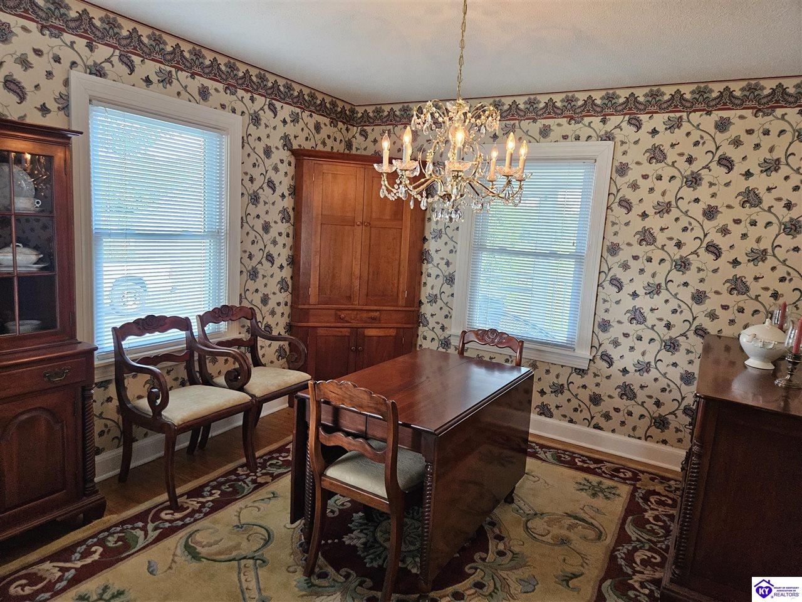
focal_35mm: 23
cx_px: 401
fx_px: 533
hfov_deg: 73.9
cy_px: 301
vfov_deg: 58.9
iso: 500
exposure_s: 1/120
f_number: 1.8
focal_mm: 5.4
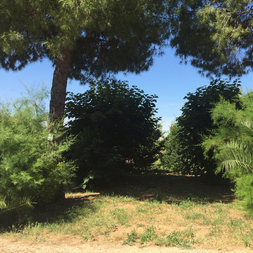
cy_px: 126
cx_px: 163
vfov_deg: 47.2
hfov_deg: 46.7
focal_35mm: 35
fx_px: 289
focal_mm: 4.15
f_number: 2.2
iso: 32
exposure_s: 1/1130
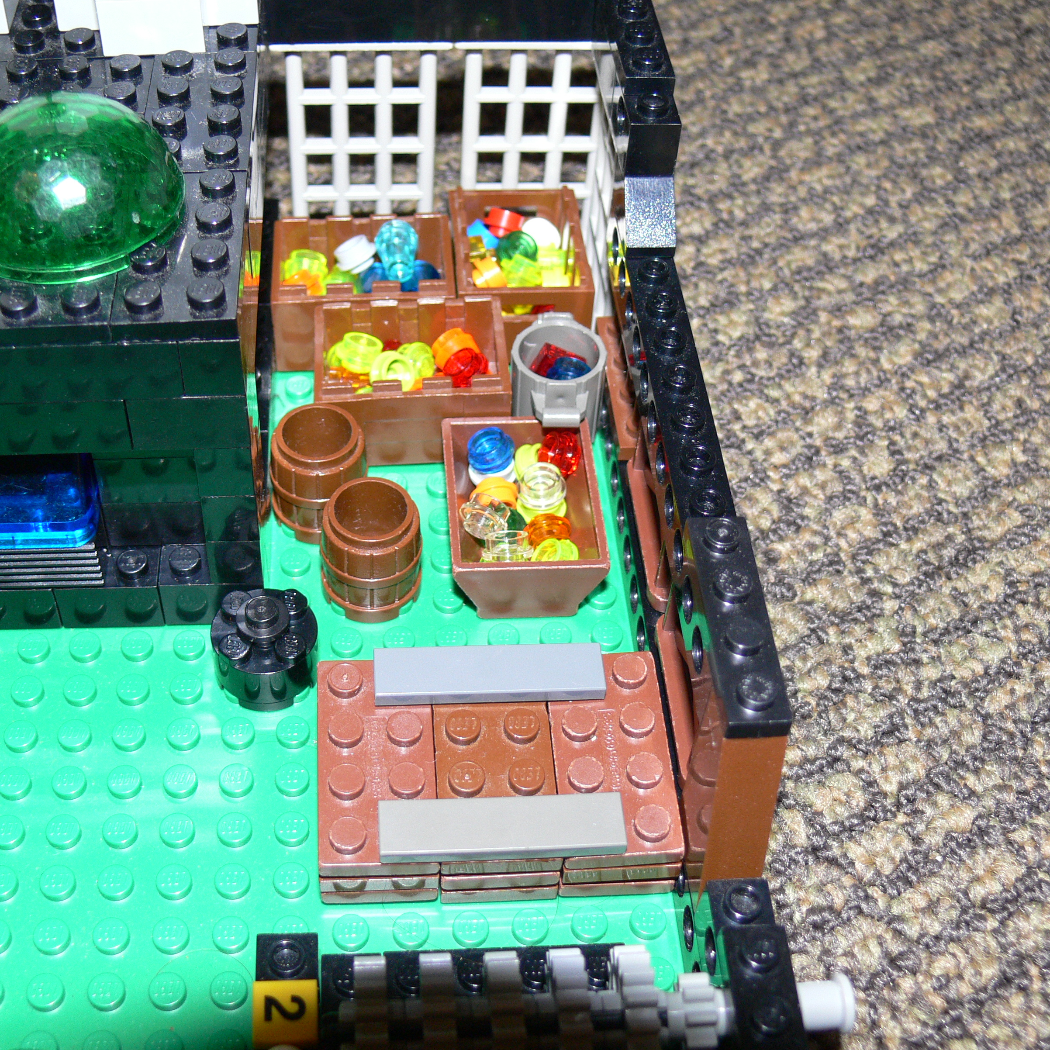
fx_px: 1441
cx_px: 438
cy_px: 529
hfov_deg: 39.9
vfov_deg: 40.0
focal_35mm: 42
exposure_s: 1/30
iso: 100
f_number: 2.8
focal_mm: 7.4
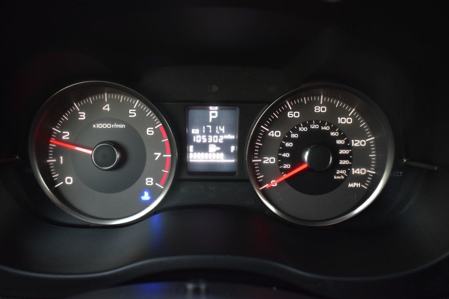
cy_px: 150
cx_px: 224
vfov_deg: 39.9
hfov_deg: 57.2
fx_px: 411
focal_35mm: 33
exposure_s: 1/15
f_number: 6.3
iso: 1100
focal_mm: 22
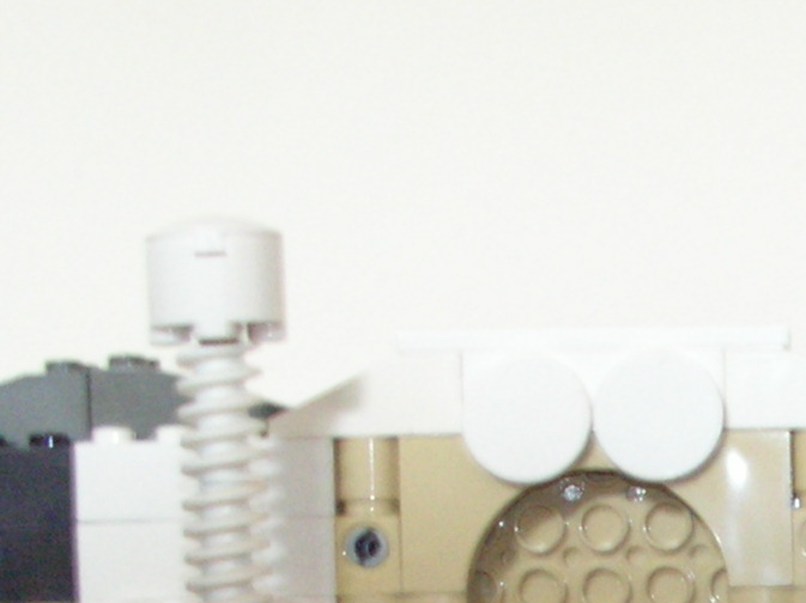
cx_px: 996
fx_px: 2769
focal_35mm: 119
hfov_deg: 15.9
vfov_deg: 12.1
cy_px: 793
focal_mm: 5.8
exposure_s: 1/2.6
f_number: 2.8
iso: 200
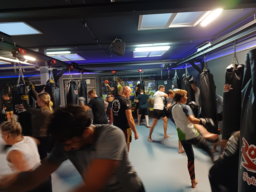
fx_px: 170
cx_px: 128
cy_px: 96
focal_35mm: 23
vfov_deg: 58.9
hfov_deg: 73.9
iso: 500
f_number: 1.8
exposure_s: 1/20
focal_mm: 5.06
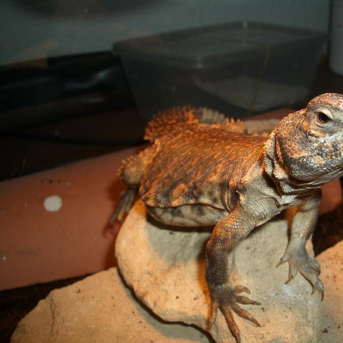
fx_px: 471
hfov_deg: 39.5
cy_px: 174
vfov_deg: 40.0
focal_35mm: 42
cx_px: 232
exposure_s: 1/160
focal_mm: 5.8
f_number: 4.3
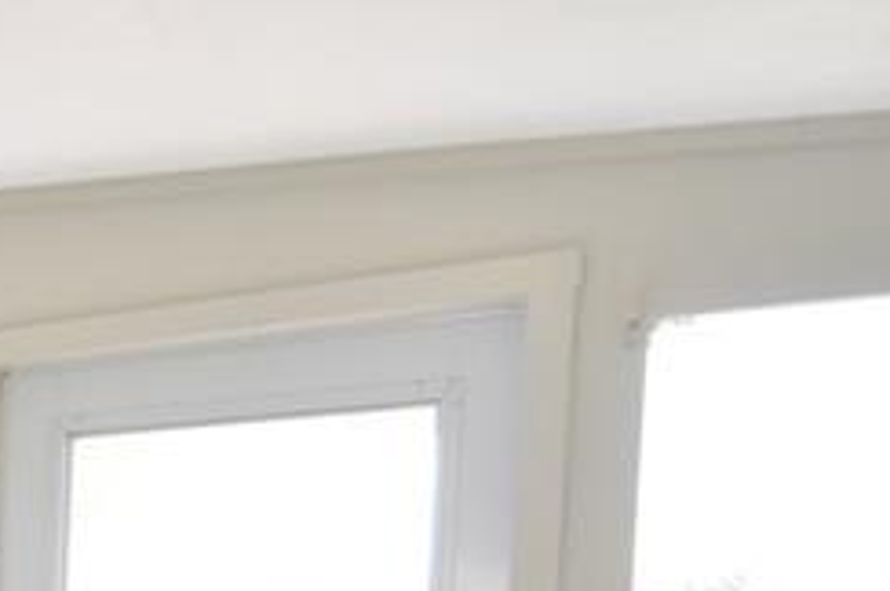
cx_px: -726
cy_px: 770
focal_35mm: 63
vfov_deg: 19.8
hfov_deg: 21.1
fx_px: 1555
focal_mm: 10
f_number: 3.5
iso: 800
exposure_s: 1/350
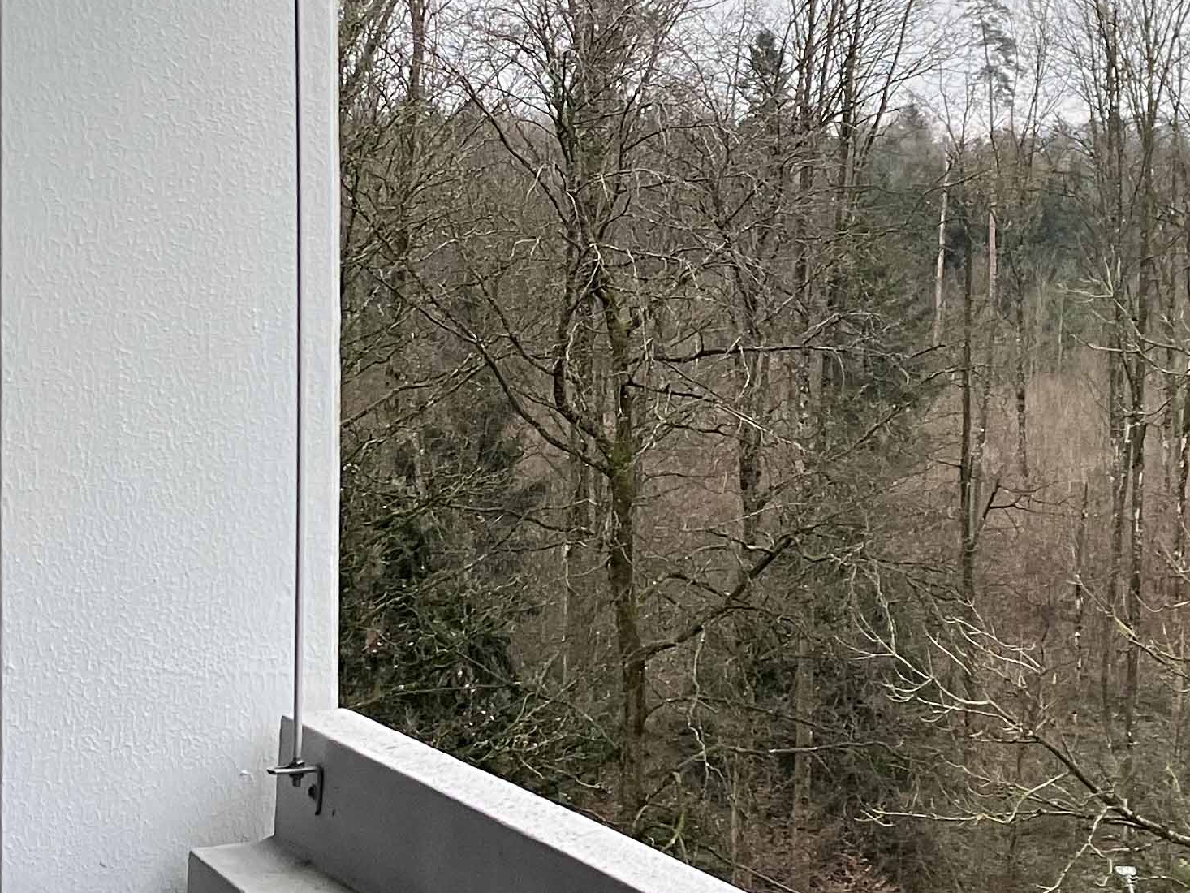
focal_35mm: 77
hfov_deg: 25.2
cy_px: 300
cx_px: 795
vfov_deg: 19.1
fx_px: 2647
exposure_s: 1/76
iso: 80
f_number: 1.8
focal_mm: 3.99
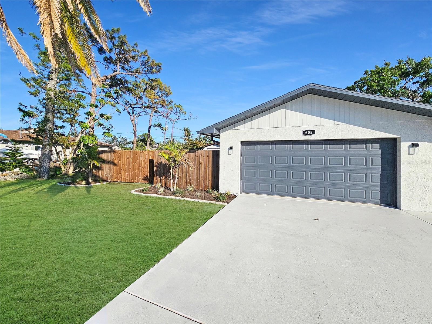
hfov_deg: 106.2
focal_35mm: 13
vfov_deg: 89.9
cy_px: 162
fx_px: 162
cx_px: 216
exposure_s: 1/5000
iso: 50
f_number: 2.2
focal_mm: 2.2
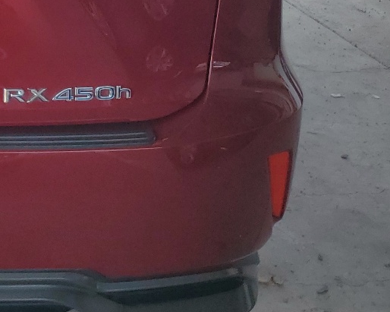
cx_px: -194
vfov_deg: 18.3
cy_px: -76
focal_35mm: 79
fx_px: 912
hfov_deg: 20.6
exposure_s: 1/625
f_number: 1.5
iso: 50
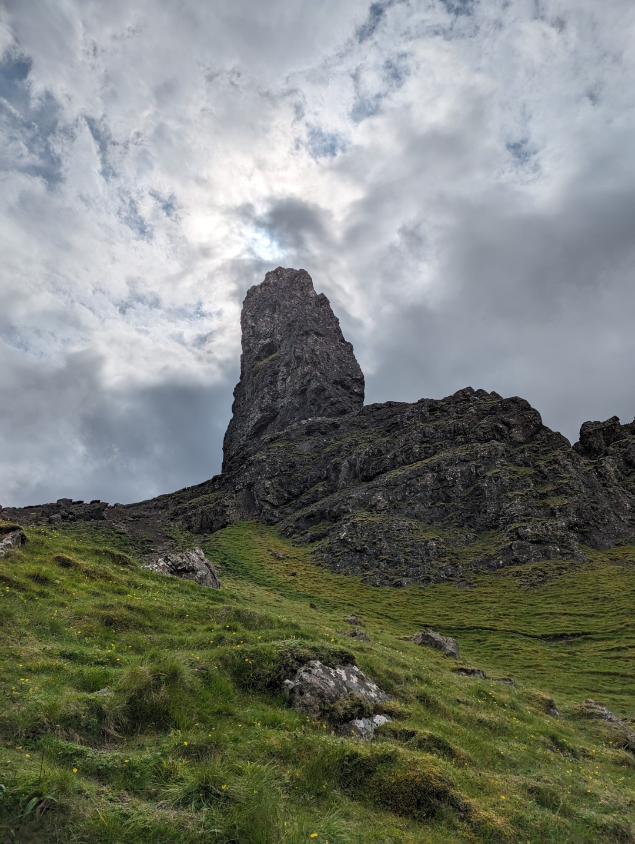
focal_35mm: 24
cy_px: 422
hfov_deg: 56.9
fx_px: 585
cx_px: 318
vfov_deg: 71.5
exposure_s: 1/14085
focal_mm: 6.81
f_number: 1.85
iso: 50
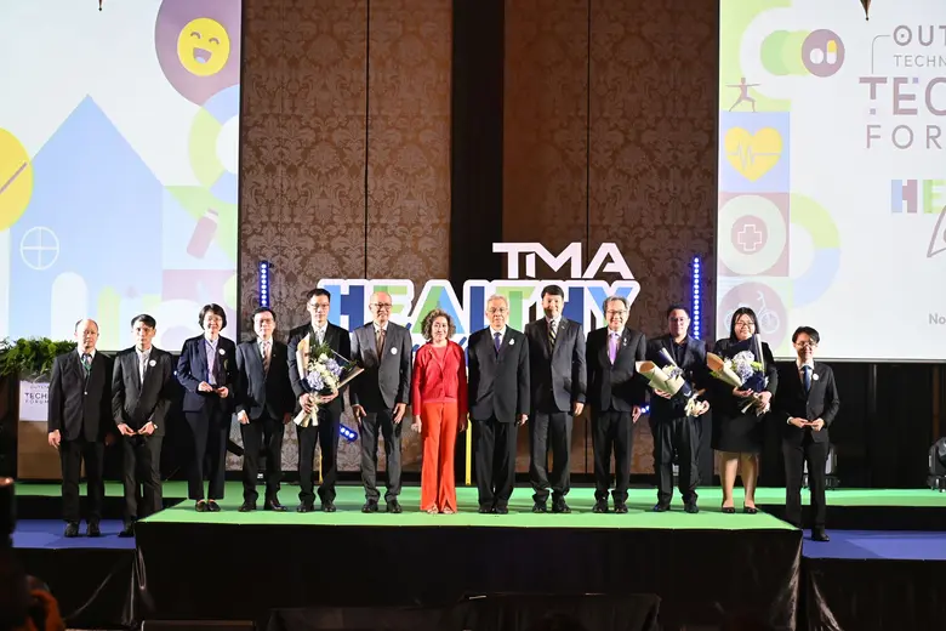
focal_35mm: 52
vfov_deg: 26.0
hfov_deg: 38.2
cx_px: 473
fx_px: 1366
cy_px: 316
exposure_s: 1/100
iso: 1600
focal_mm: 52
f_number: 4.5
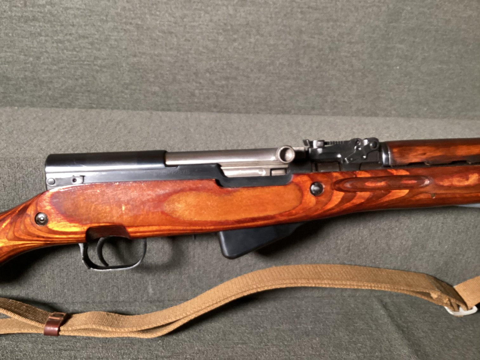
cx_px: 240
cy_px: 180
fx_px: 430
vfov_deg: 45.4
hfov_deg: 58.3
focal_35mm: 31
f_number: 2.4
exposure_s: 1/33
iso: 250
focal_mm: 3.3
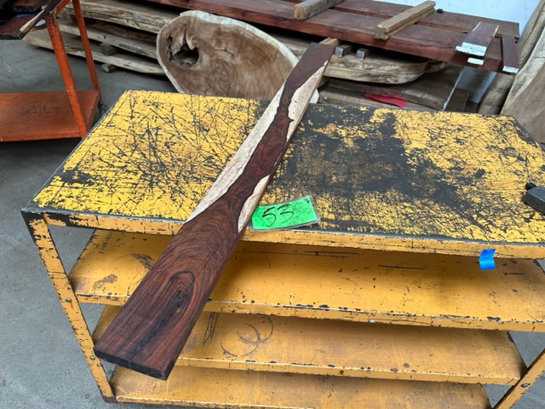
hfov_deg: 71.6
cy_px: 204
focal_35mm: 24
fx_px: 378
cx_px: 272
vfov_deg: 56.8
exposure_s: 1/120
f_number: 1.78
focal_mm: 6.86
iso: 160
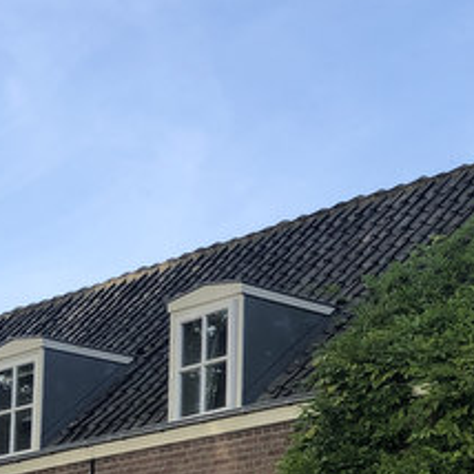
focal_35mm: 108
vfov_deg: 15.6
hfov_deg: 15.4
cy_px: 563
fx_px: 1673
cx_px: 602
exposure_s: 1/838
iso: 20
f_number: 1.8
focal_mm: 3.99
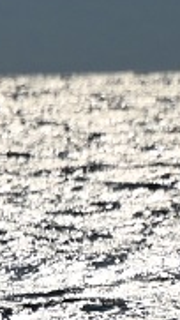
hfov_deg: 0.5
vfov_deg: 0.8
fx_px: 22115
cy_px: 70
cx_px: -736
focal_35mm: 2610
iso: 180
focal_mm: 300
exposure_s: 1/8000
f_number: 5.6
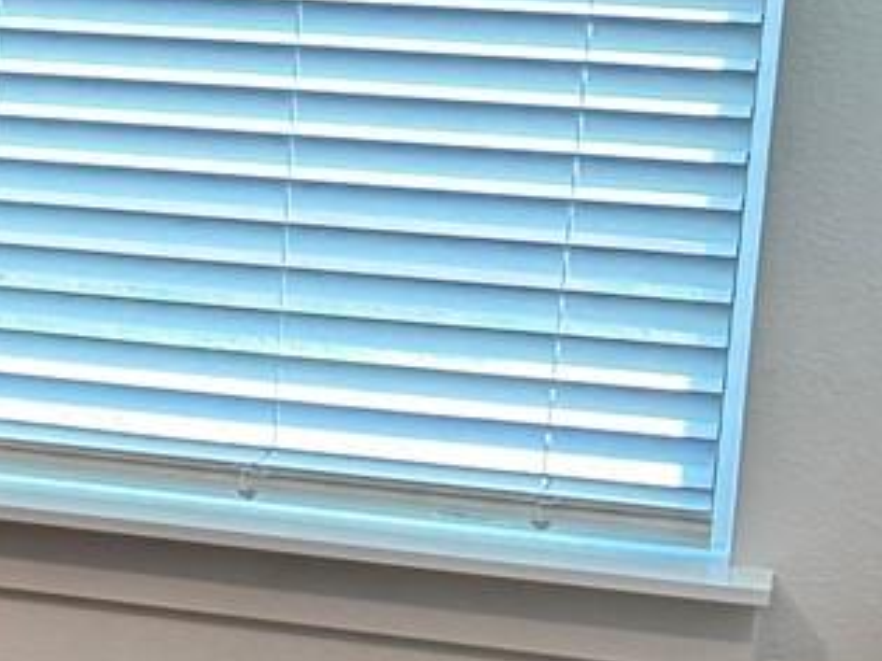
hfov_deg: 10.6
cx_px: -1310
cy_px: 283
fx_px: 3973
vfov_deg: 9.5
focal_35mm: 156
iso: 125
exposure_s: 1/60
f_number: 1.78
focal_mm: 6.76
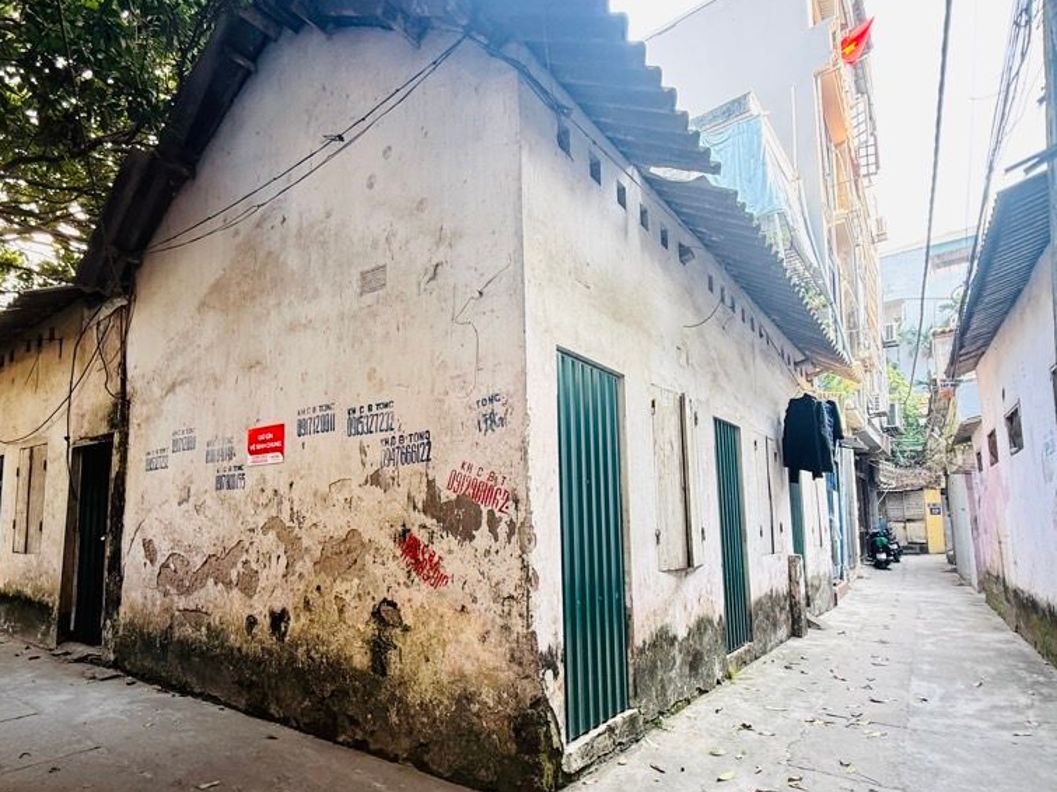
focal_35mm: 19
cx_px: 463
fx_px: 580
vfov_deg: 68.0
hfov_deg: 84.3
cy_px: 473
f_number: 2.2
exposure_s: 1/99
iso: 100
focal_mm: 2.22
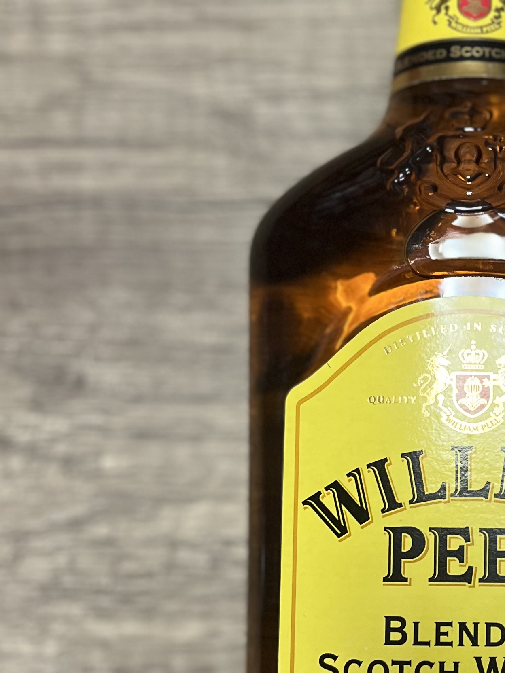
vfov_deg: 30.6
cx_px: 497
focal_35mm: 63
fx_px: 1225
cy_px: 433
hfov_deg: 22.5
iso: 160
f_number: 1.6
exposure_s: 1/50
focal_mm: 5.1
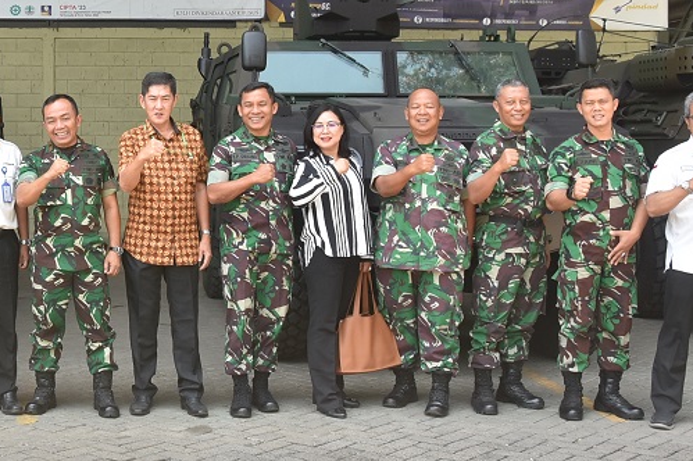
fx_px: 1250
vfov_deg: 20.8
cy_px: 167
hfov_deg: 29.7
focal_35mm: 65
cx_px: 74
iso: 400
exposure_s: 1/200
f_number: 5.6
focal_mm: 20
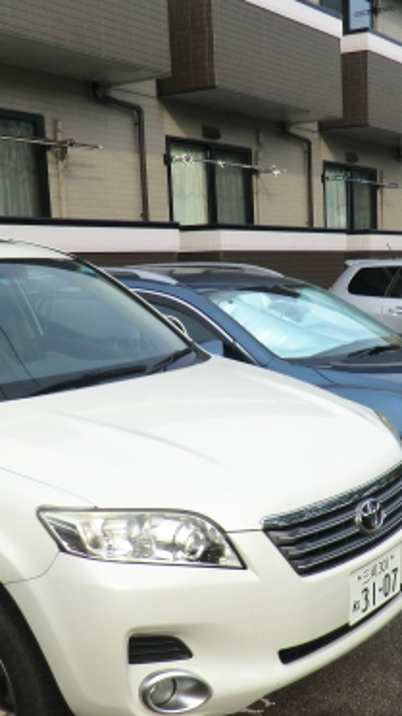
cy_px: 429
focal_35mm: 45
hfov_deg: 25.7
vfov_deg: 45.2
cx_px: 356
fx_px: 854
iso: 80
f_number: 3.2
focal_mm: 4.3
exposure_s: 1/500
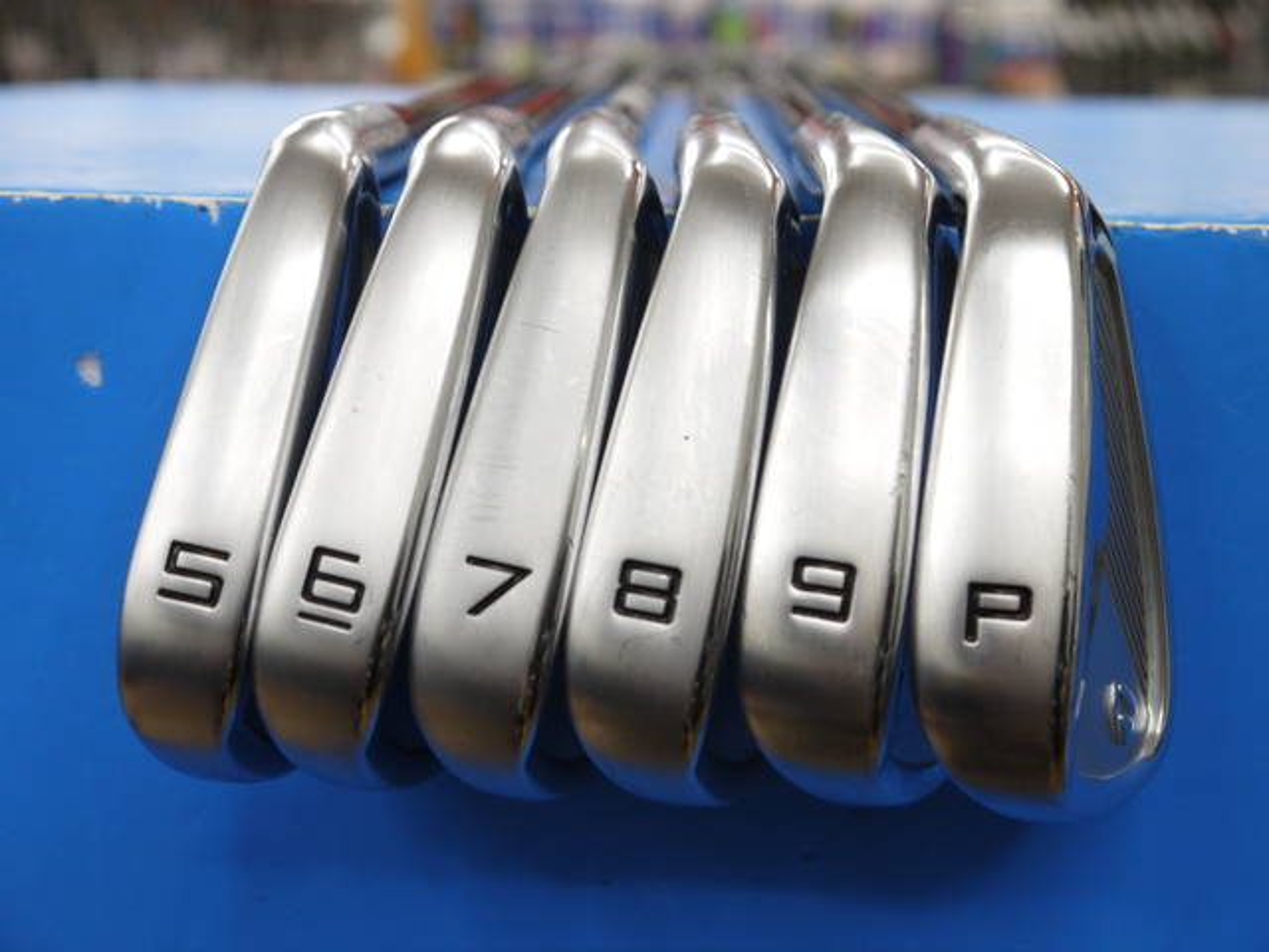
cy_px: 476
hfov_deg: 38.2
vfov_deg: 29.1
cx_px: 634
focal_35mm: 50
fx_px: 1833
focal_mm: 25
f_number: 4.6
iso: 500
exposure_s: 1/125
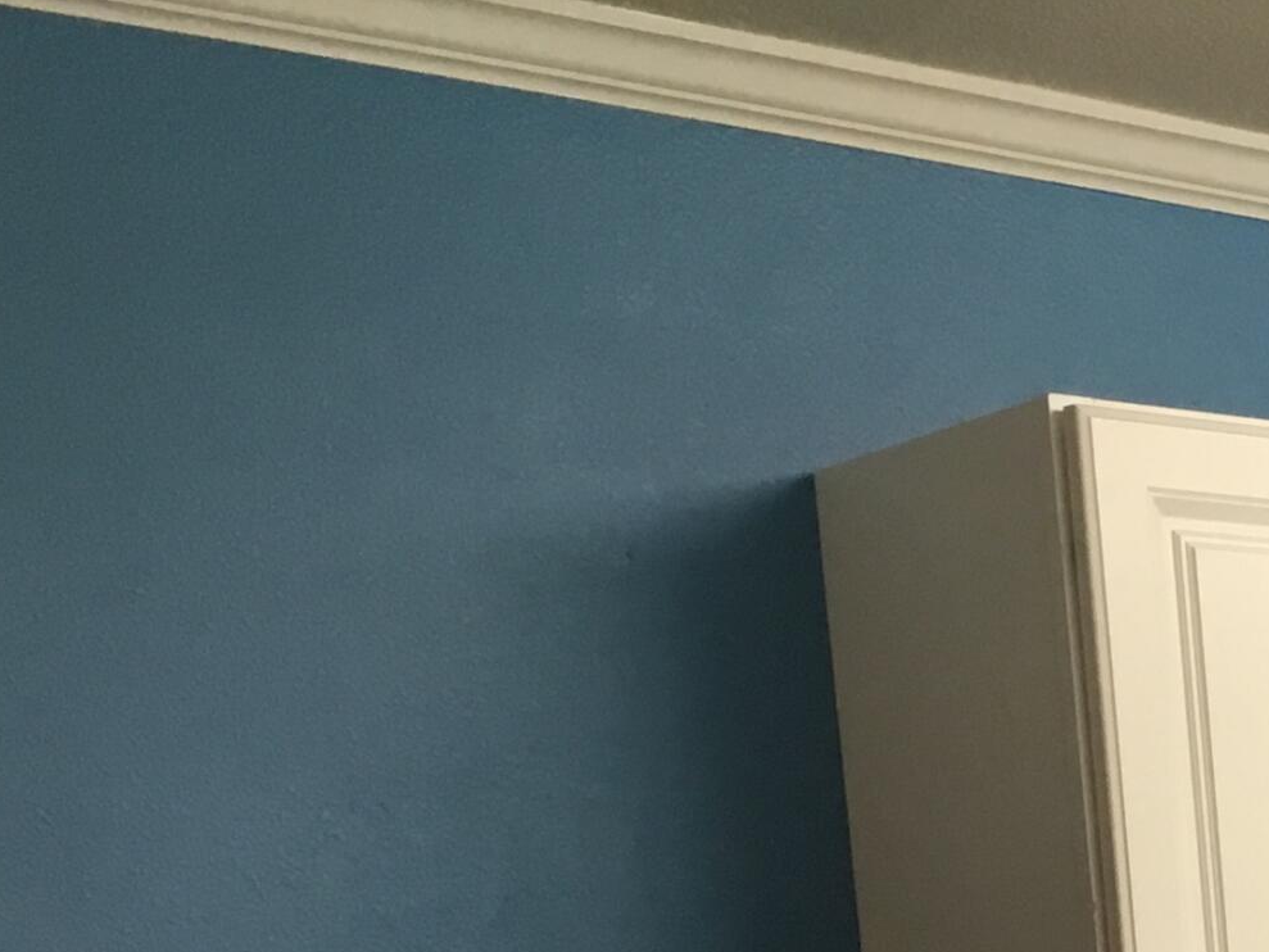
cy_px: 1440
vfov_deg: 14.6
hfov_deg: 19.4
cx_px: 1622
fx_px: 3446
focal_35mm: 94
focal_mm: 3.3
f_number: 2.4
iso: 80
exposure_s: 1/33
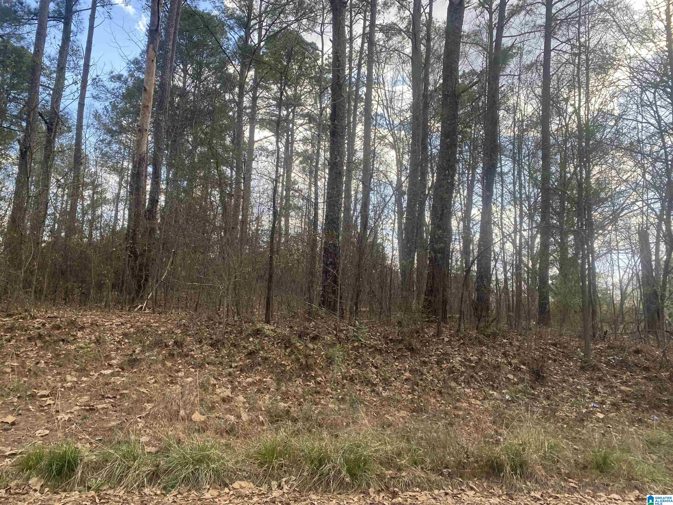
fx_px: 505
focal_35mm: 26
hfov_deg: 67.3
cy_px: 252
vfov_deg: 53.1
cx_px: 336
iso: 32
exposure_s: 1/367
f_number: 1.8
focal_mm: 4.25
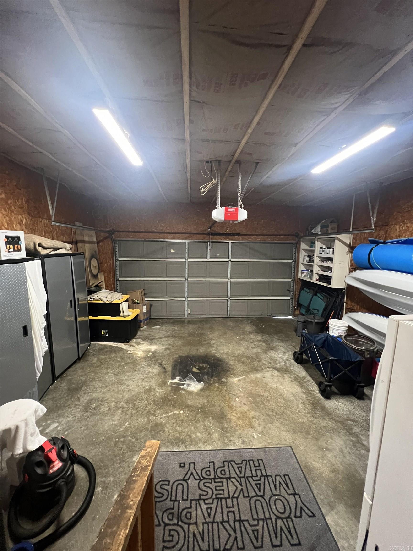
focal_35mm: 13
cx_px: 206
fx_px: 207
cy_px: 276
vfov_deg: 106.2
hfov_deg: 89.9
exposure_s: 1/40
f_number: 1.8
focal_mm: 1.57
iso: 800
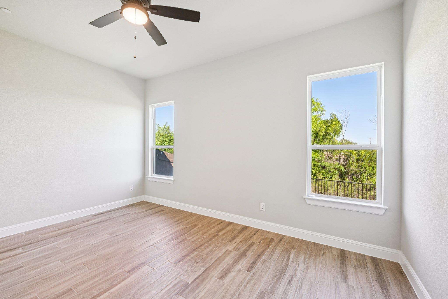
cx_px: 224
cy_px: 150
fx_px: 187
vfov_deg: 77.3
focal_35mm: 15
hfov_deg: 100.4
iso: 100
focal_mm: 15
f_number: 6.7
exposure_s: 1/20
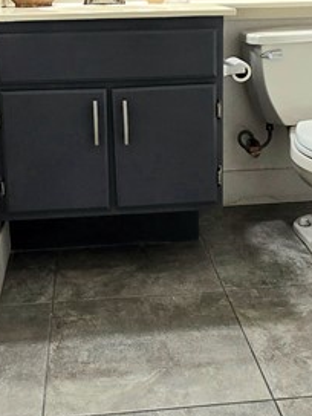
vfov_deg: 37.8
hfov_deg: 29.7
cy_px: 95
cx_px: 150
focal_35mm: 49
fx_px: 589
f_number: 2.2
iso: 80
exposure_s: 1/60.2
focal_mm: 2.2
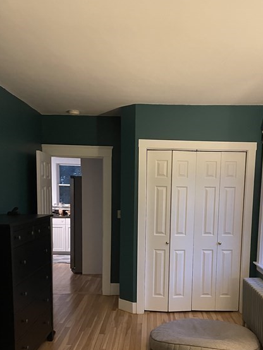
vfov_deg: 50.5
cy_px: 231
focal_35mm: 36
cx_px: 150
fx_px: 365
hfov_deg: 39.6
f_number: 1.6
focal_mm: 4.2
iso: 500
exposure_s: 1/60
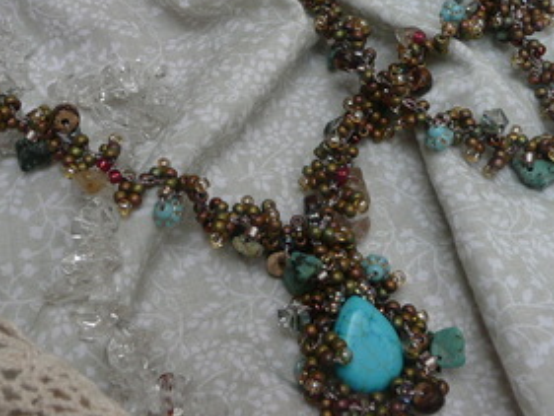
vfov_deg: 28.0
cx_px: 205
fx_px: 817
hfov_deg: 37.2
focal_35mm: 51
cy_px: 85
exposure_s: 1/400
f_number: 3.3
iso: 100
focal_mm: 4.6
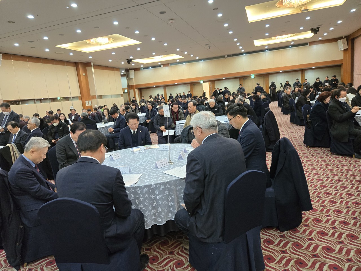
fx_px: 240
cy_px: 136
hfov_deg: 73.9
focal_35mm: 23
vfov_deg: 58.9
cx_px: 180
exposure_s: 1/120
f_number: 1.8
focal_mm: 5.4
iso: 1000
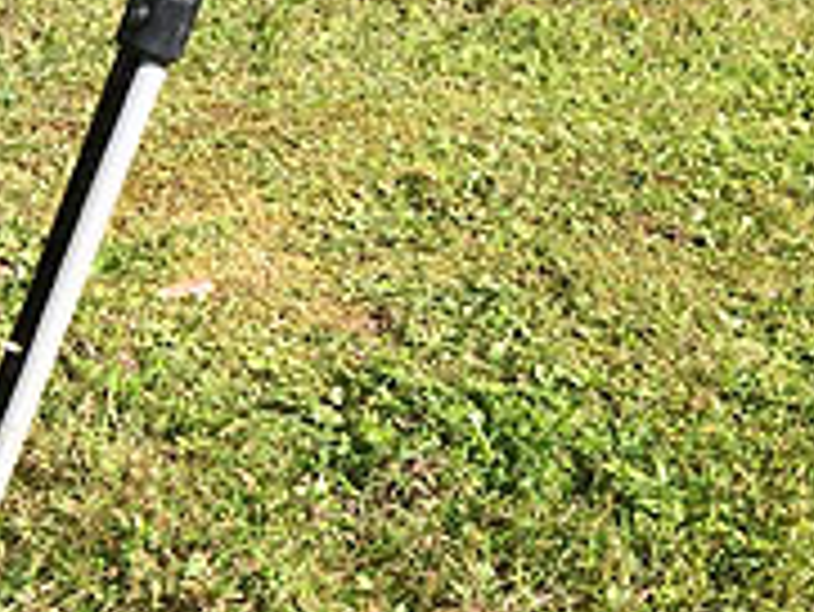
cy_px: 684
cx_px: -436
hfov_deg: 16.7
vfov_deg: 13.7
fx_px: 2494
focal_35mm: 106
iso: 32
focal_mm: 4.12
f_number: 2.2
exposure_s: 1/1053
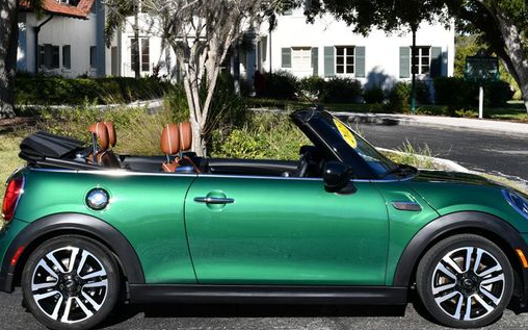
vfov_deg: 18.1
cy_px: 162
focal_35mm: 72
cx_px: 269
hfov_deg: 28.6
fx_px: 1036
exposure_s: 1/320
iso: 100
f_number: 9
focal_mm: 28
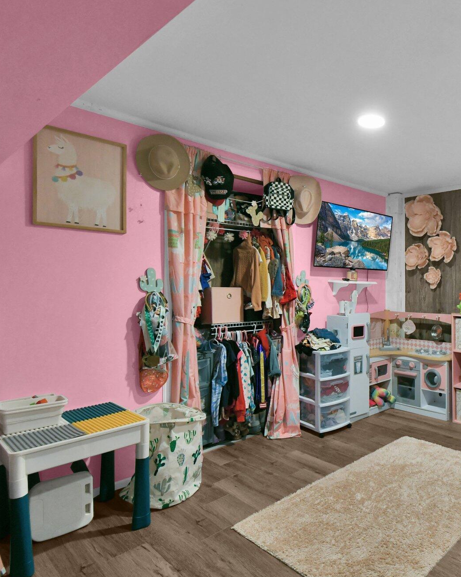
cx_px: 388
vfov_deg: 75.0
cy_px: 290
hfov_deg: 56.9
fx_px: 375
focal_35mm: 22
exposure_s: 1/10
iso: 2000
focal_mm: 10
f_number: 7.1
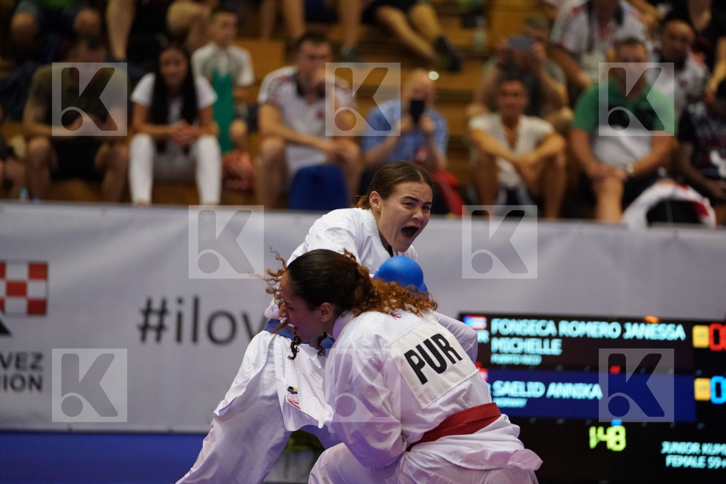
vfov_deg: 8.2
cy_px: 242
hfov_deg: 12.3
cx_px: 363
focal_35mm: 167
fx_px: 3368
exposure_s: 1/800
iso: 6400
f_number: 2.8
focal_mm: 167
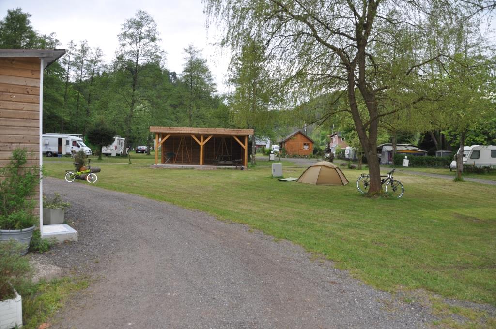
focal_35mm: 27
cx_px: 248
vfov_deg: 47.8
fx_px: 372
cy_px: 164
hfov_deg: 67.4
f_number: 5.6
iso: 200
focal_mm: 18
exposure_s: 1/200
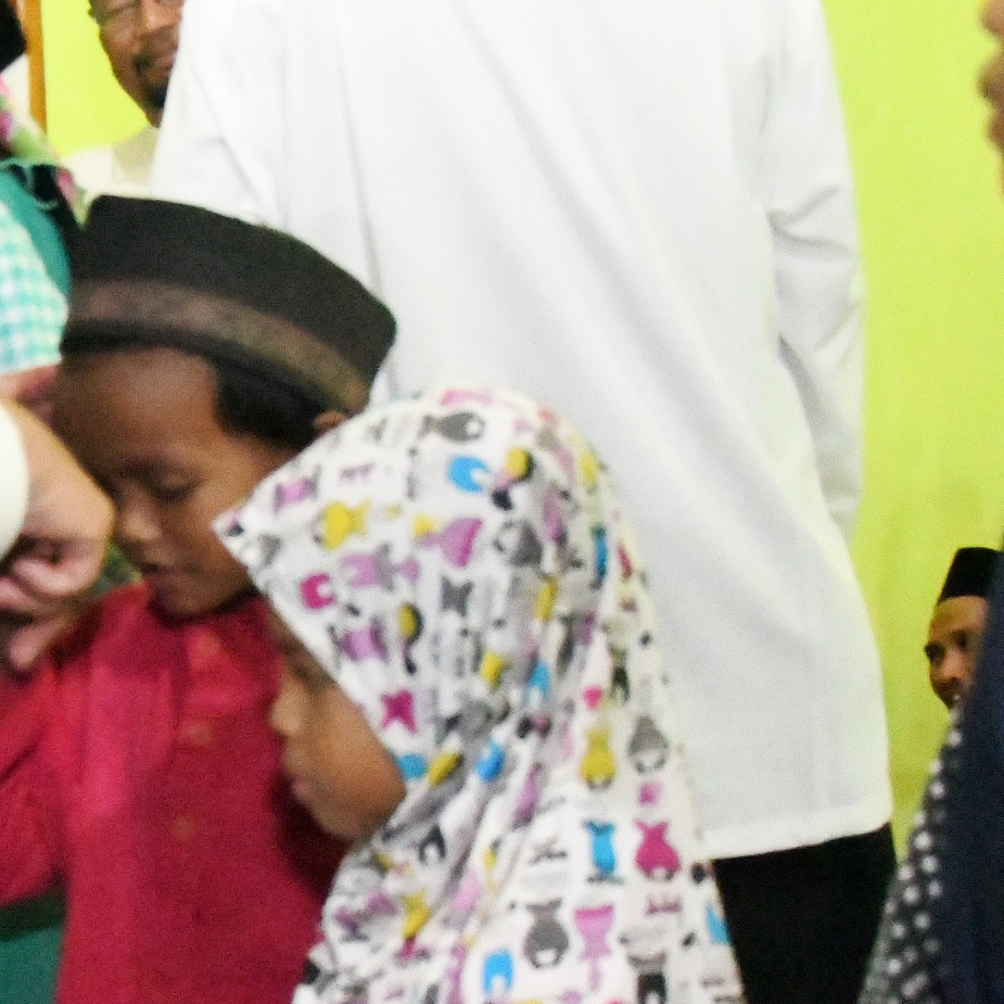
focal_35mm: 133
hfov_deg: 12.9
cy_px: 706
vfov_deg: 13.1
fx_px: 4364
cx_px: -54
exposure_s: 1/160
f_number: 4.5
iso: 32000
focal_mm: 35
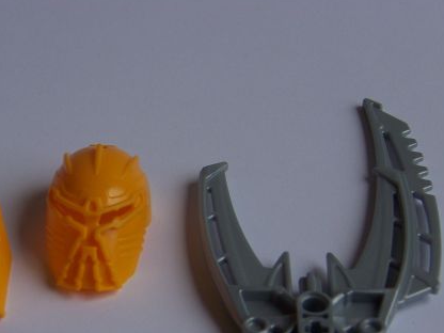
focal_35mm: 120
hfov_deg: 16.3
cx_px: 117
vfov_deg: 12.3
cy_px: 250
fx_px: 1539
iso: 66
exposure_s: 1/800
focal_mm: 13.2
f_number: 3.2
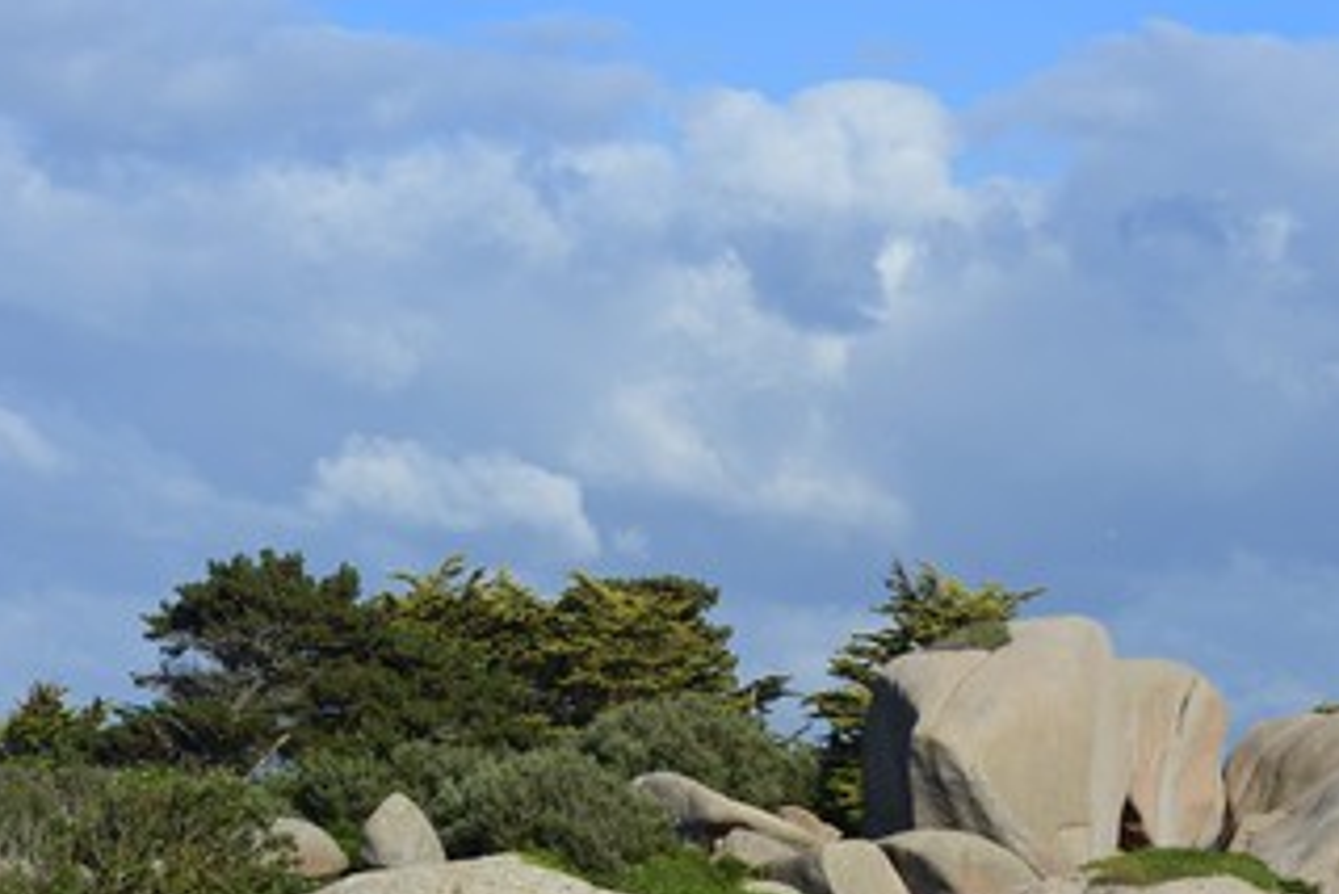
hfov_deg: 10.8
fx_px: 7107
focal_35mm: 191
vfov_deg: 7.2
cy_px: 575
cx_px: 798
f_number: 13
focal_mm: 145
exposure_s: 1/250
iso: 200
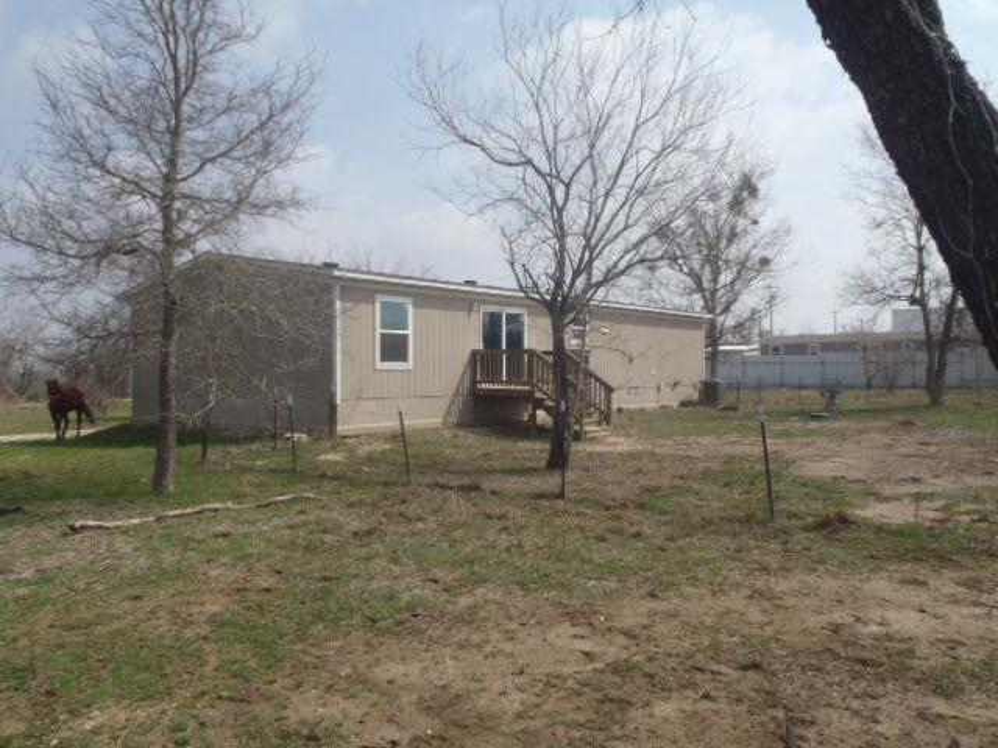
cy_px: 374
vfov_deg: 49.7
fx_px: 807
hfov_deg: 63.4
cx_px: 499
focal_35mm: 28
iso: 80
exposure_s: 1/800
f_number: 3.9
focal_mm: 5
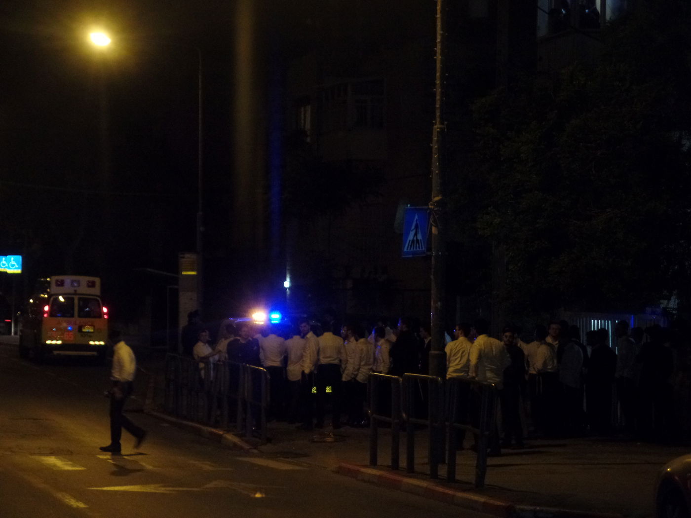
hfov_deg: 17.3
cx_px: 346
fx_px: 2276
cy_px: 259
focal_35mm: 114
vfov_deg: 13.0
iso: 800
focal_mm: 20.3
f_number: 4
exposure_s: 1/45
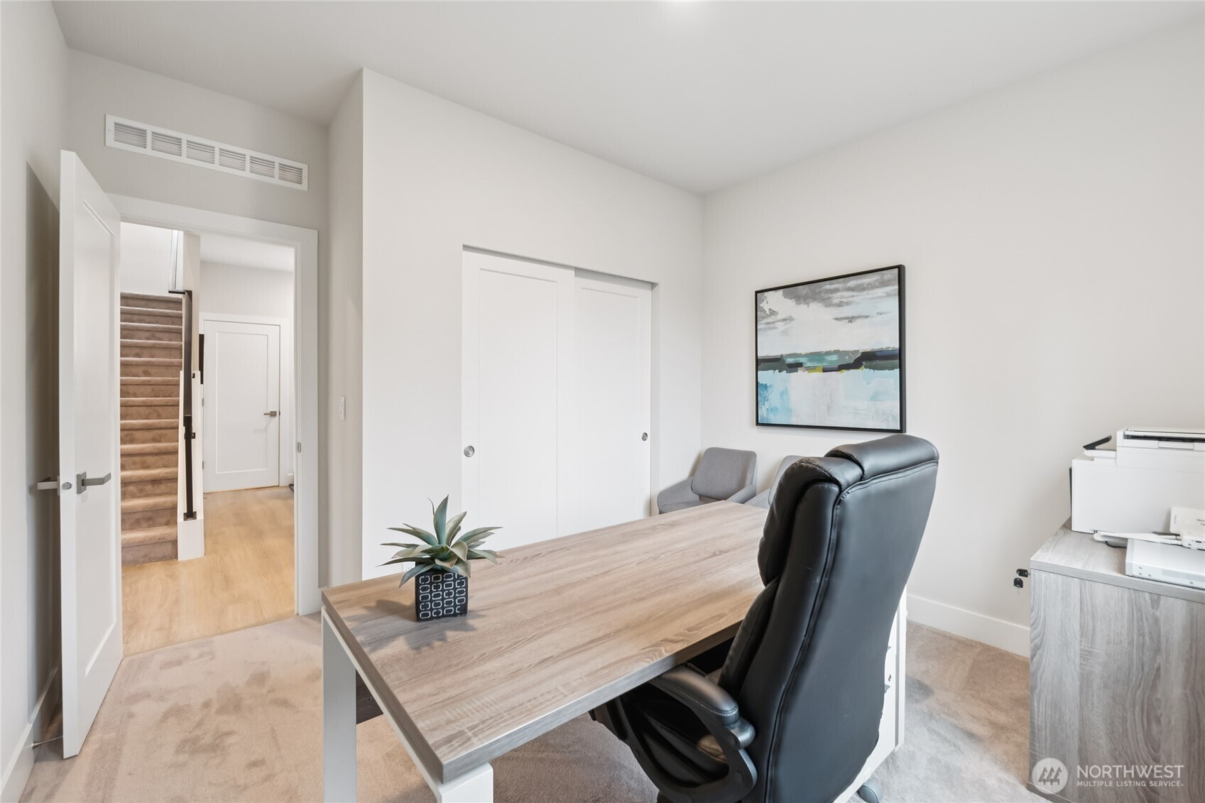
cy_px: 402
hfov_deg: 100.4
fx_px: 502
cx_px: 602
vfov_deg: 77.3
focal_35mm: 15
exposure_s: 1/3.33
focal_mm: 10
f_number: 9
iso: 250
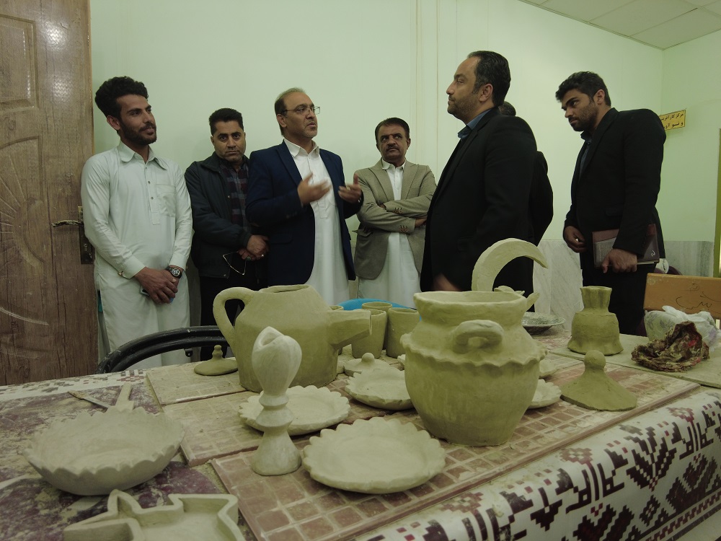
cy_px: 270
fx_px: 417
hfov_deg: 81.7
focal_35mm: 20
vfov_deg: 66.0
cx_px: 360
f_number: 1.8
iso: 100
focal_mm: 4.4
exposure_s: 1/20
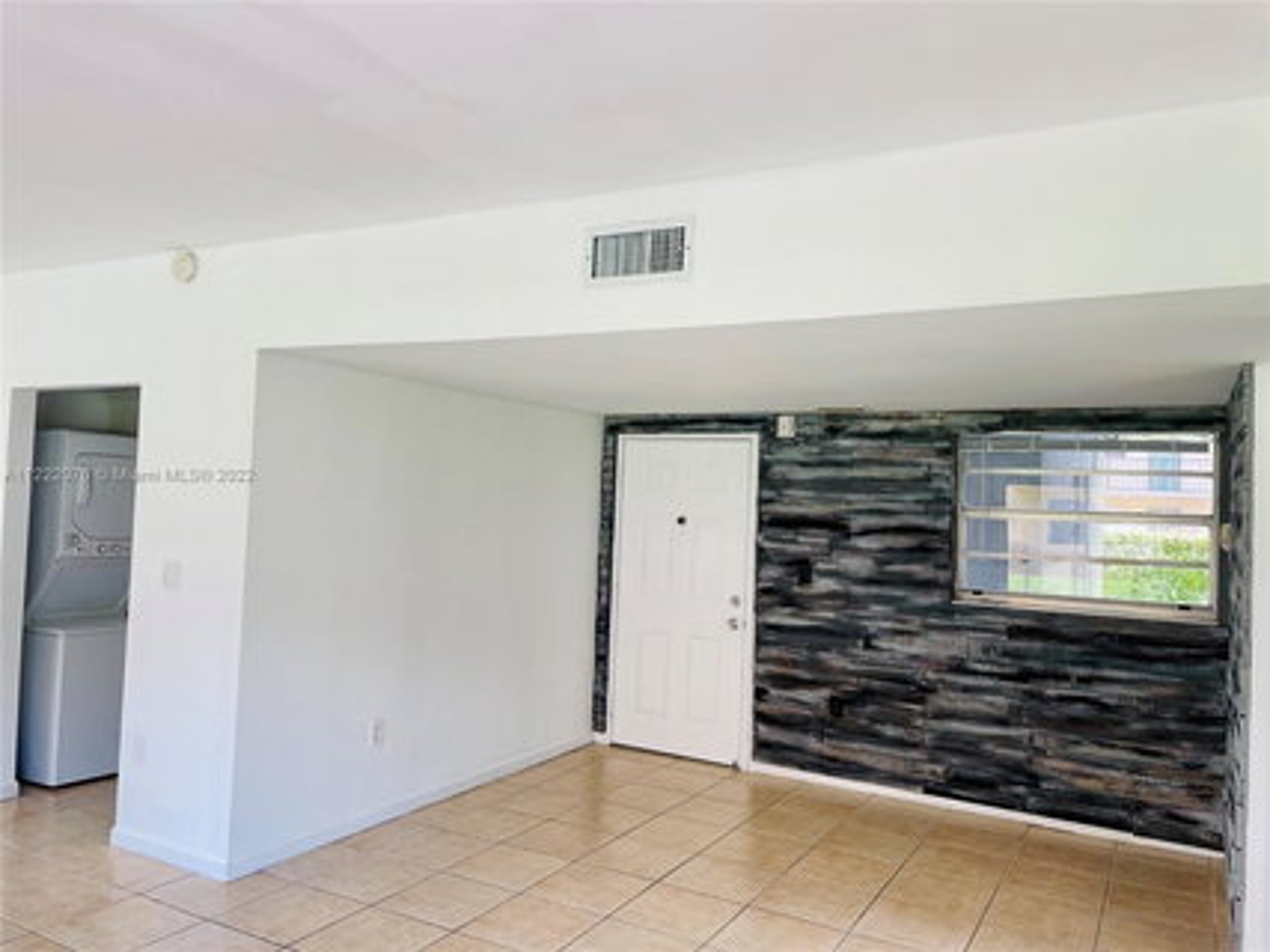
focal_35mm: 26
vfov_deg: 53.0
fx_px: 954
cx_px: 635
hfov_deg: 67.3
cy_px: 476
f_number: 1.6
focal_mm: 4.2
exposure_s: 1/121
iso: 80
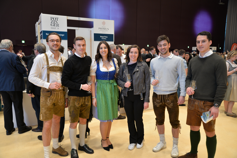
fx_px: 191
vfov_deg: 45.0
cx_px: 118
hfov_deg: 63.7
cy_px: 79
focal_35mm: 29
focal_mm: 29
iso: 1000
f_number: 3.8
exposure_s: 1/30
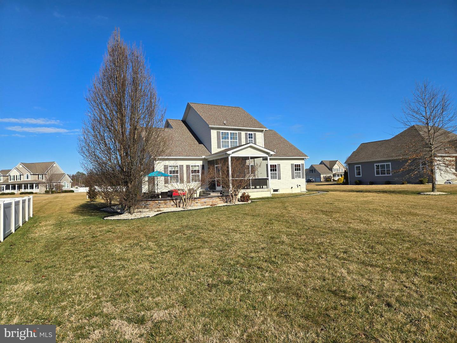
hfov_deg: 73.9
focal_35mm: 23
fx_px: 304
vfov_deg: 58.9
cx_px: 228
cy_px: 172
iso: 25
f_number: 1.8
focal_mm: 5.4
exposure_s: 1/2391
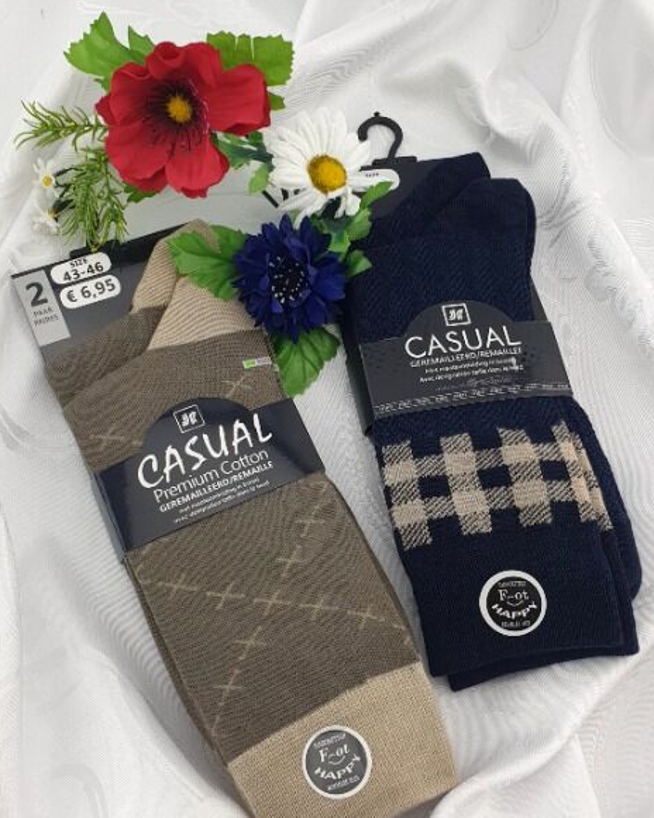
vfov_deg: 62.2
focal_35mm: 28
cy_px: 434
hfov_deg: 51.5
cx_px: 334
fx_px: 677
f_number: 2.4
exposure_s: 1/150
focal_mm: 4.3
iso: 50
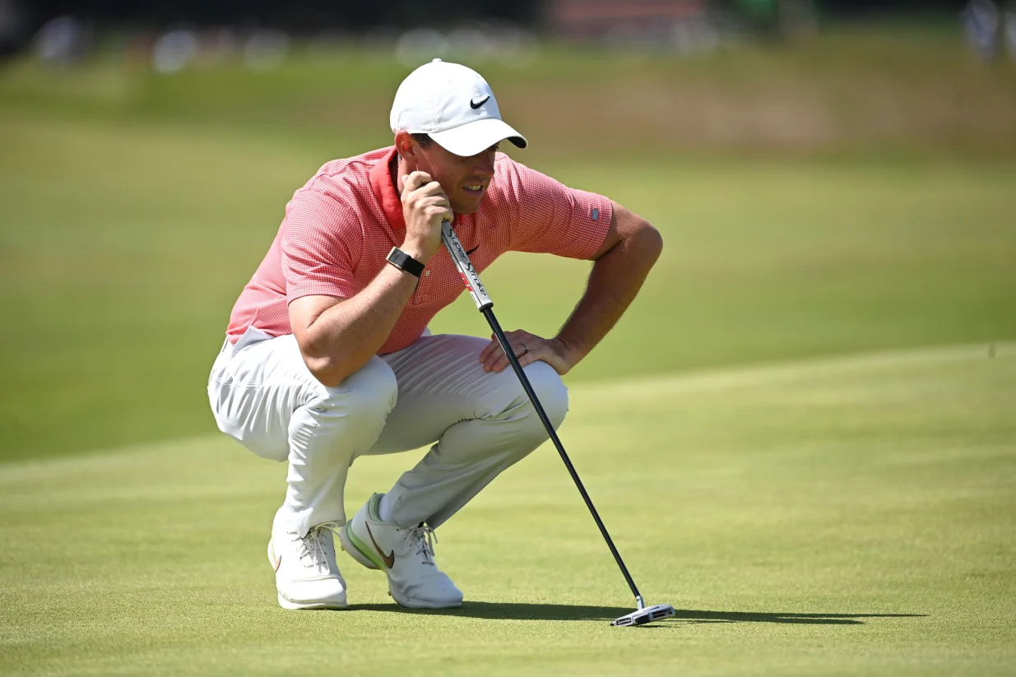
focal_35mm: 400
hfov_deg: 5.2
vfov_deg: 3.4
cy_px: 338
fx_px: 11287
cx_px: 508
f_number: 4
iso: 800
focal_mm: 400
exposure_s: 1/6400
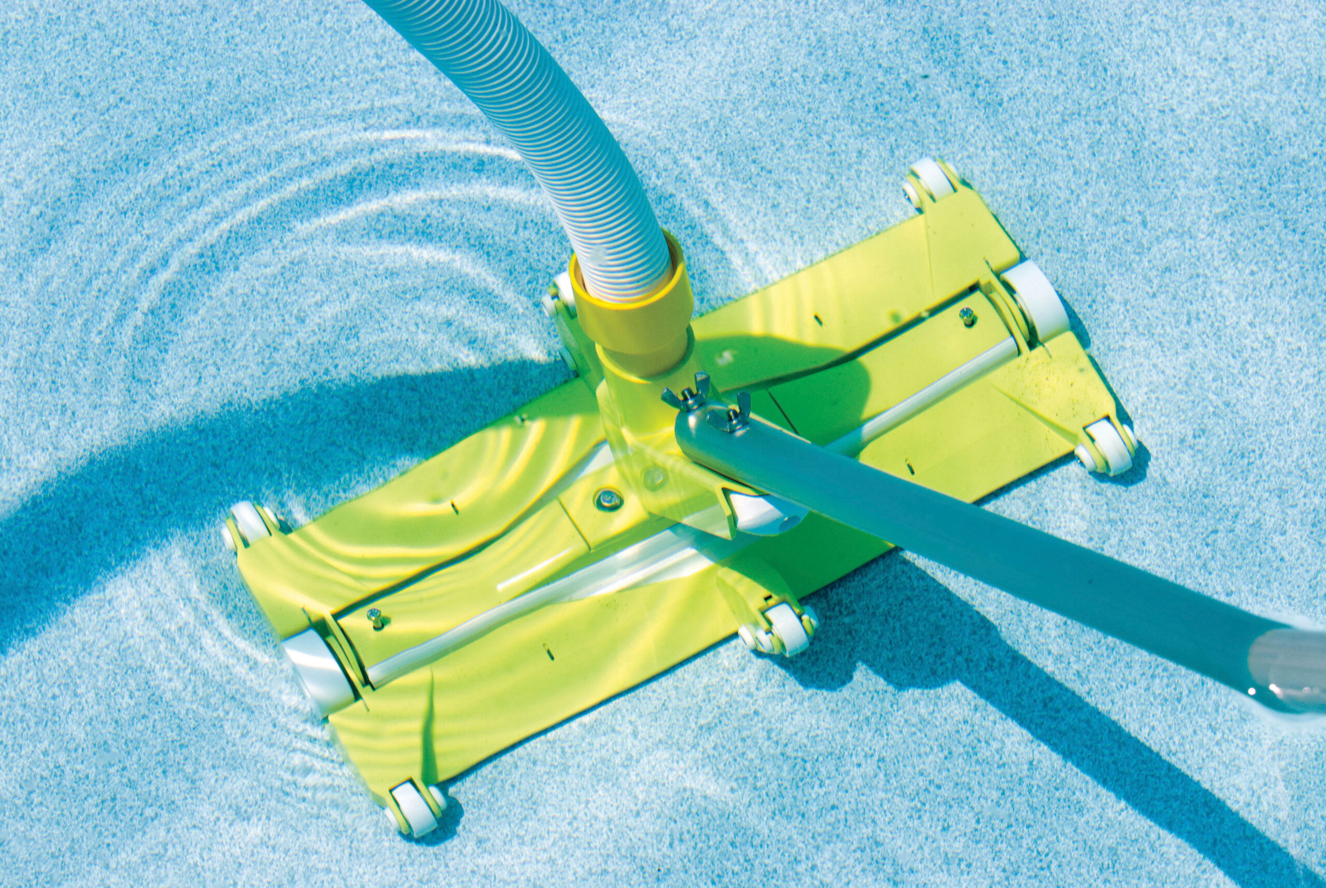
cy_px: 444
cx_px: 663
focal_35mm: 105
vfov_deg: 13.1
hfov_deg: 19.4
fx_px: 3872
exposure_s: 1/350
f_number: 10
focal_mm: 70
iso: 200
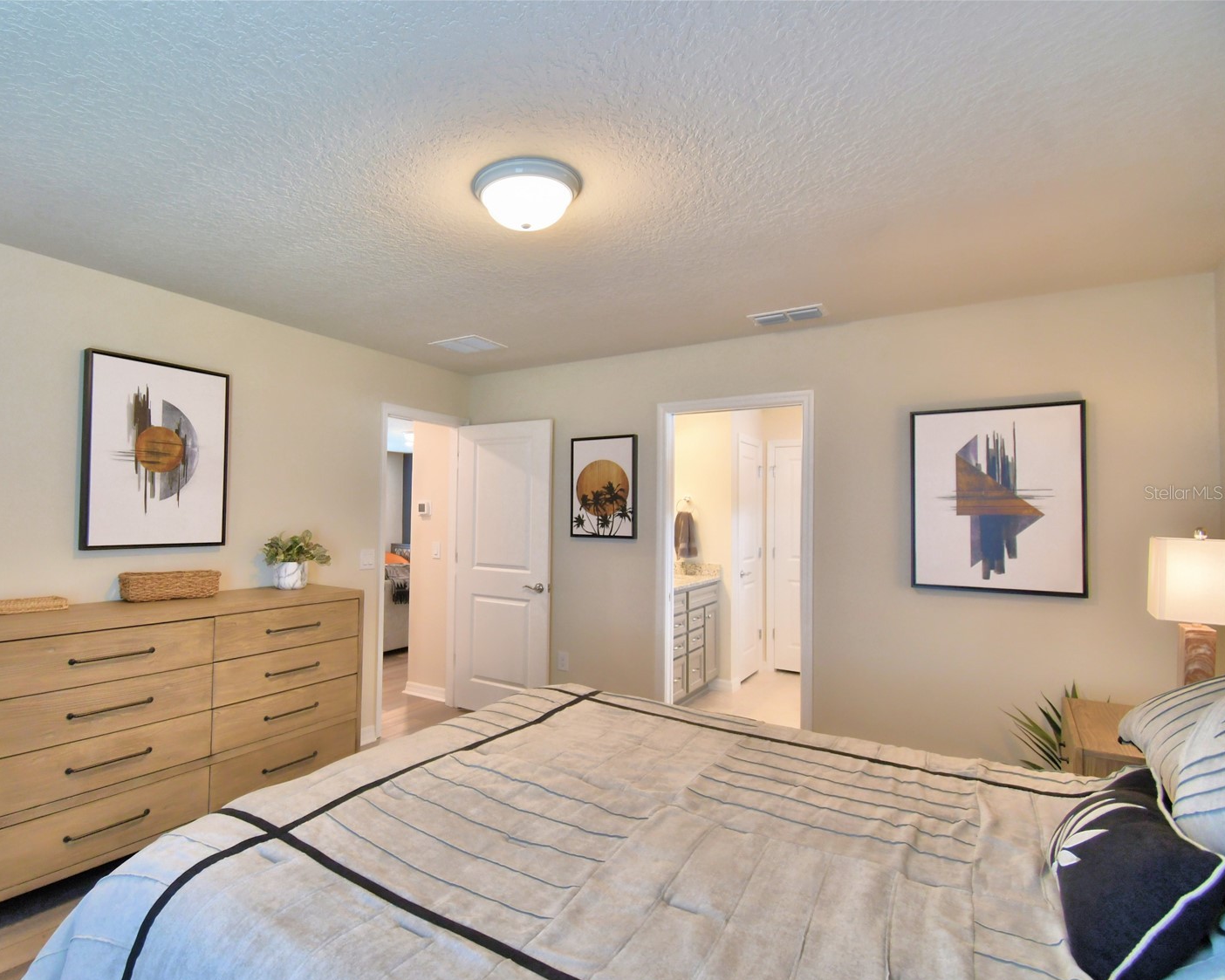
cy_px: 492
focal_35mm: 17
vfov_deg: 77.0
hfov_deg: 88.4
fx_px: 616
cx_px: 487
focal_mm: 10
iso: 400
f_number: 4.5
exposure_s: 1/40
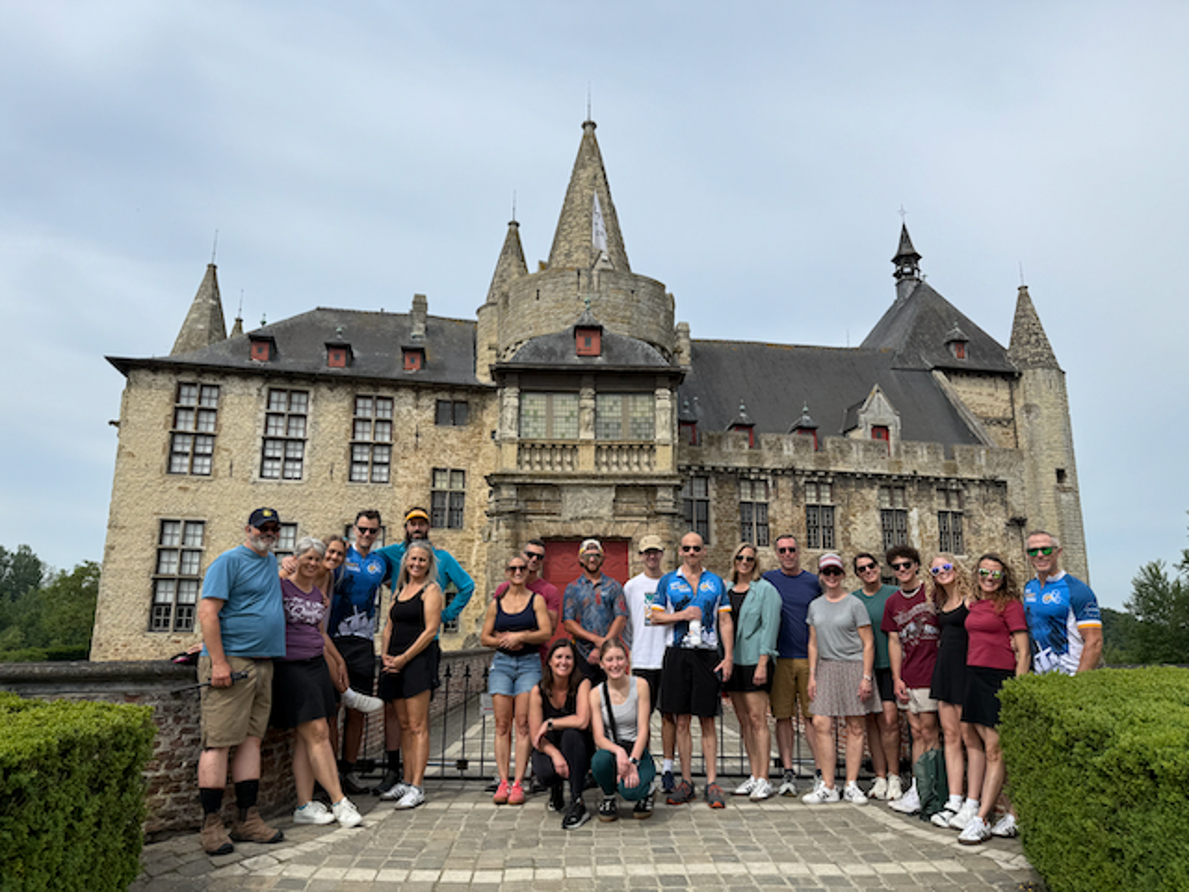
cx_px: 594
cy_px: 446
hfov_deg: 71.6
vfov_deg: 56.8
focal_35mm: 24
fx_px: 824
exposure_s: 1/4673
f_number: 1.78
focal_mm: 6.76
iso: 80
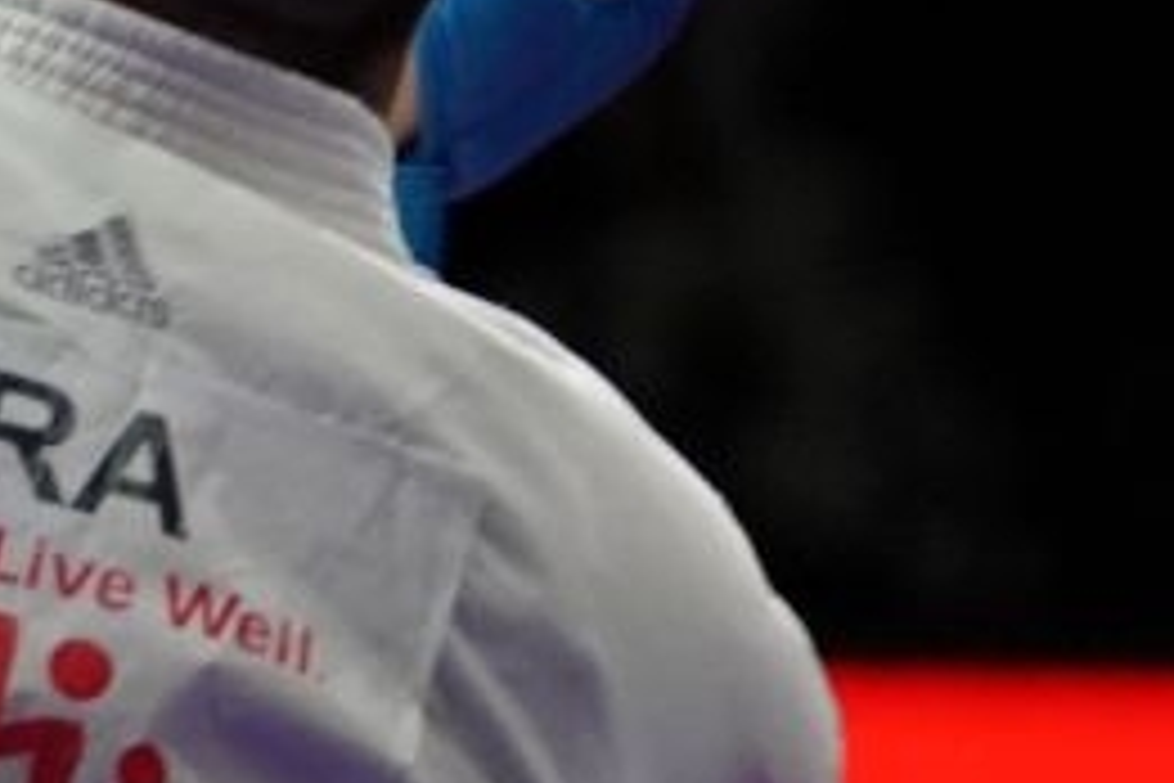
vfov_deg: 1.3
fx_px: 34663
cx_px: -2447
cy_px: 554
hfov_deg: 1.9
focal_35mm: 1063
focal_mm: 154
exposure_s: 1/1000
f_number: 2.8
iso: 2500
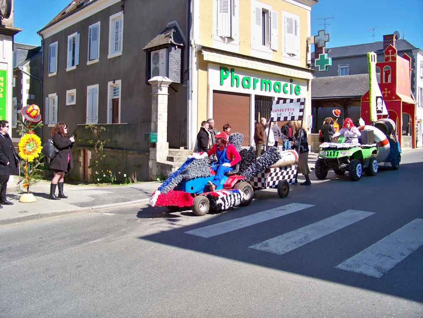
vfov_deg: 42.9
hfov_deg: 55.4
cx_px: 212
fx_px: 403
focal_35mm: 33
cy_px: 159
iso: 80
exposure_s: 1/640
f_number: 2.8
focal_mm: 5.85
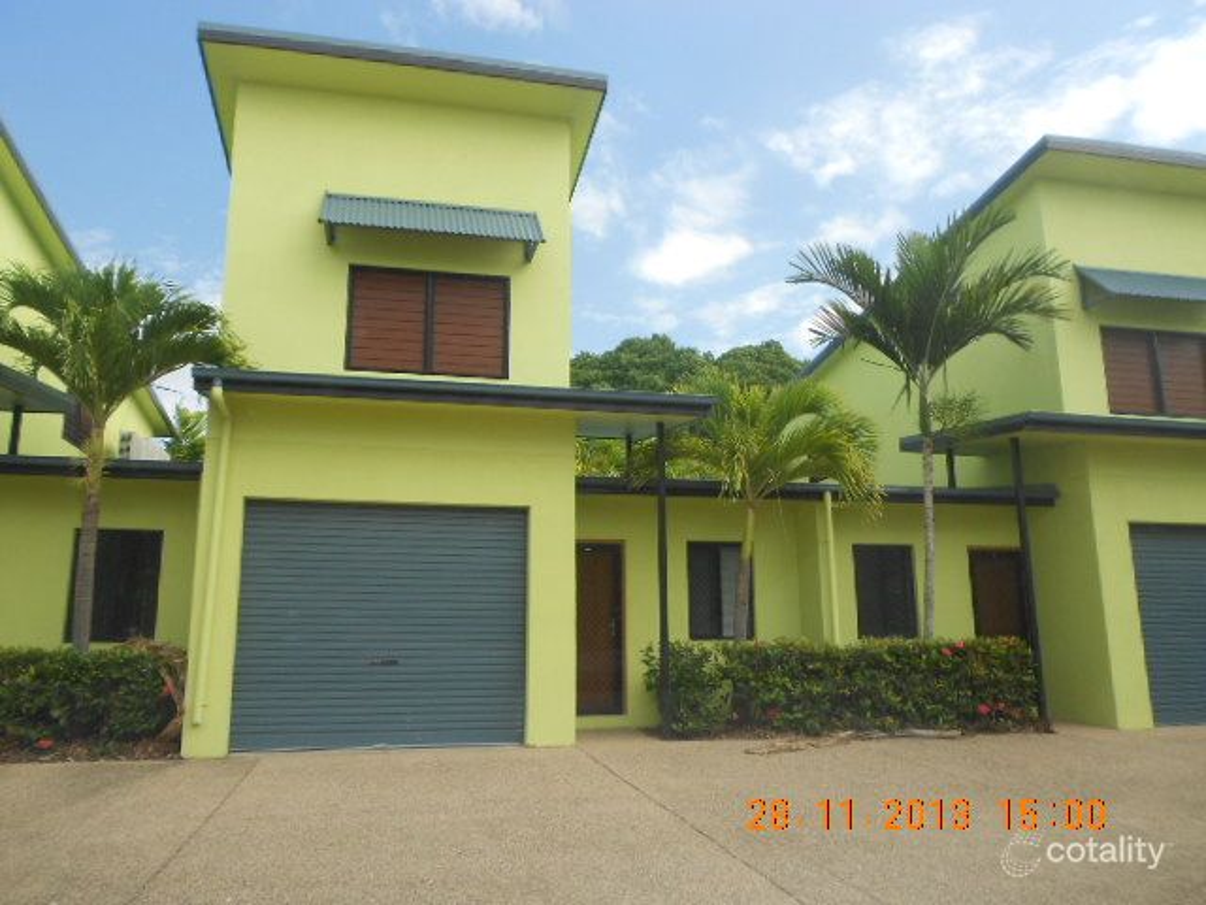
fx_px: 906
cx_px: 603
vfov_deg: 53.1
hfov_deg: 67.3
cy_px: 452
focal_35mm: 26
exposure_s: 1/500
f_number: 3.2
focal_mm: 4.6
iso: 80
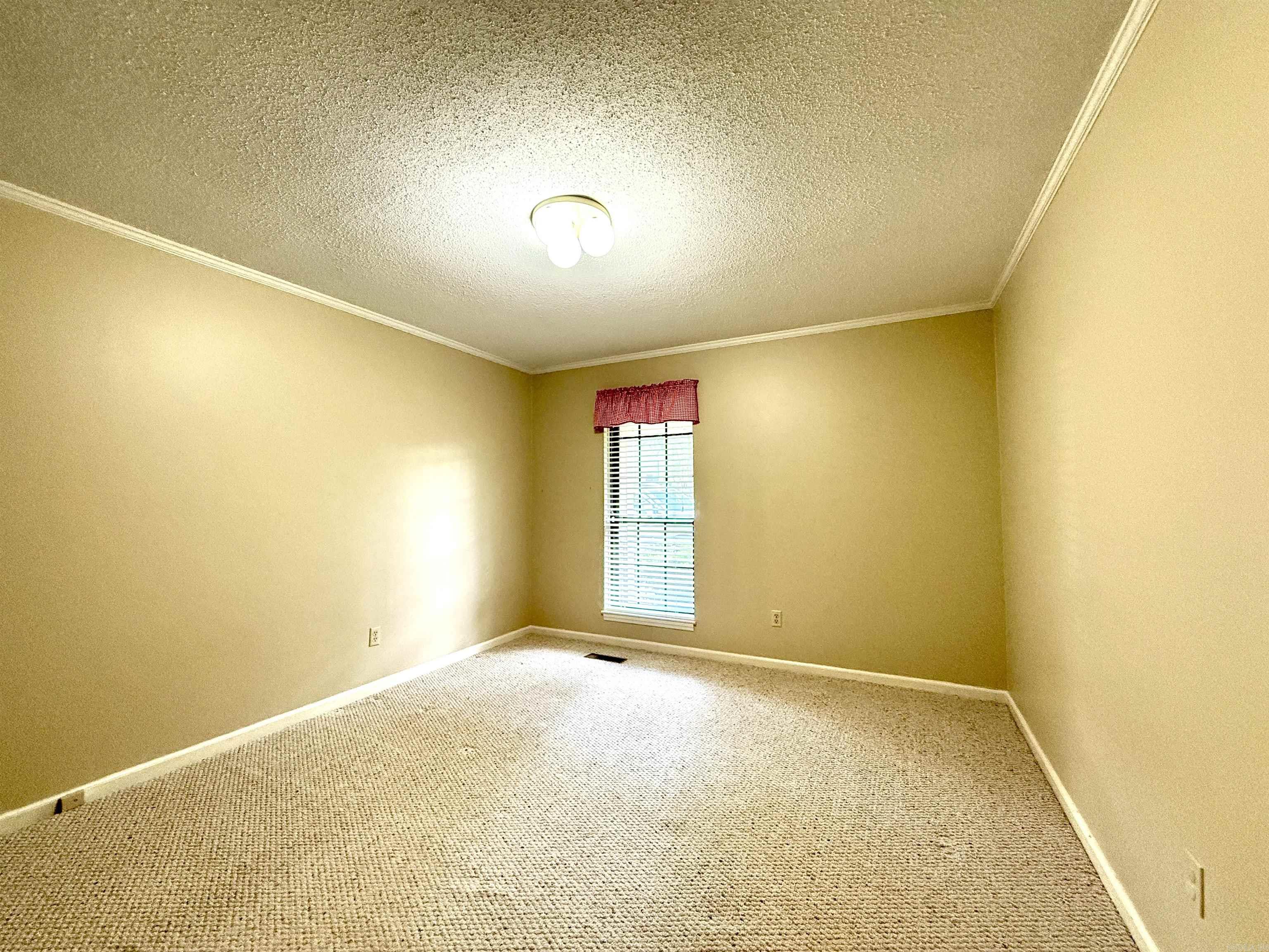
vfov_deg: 85.7
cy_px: 476
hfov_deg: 102.1
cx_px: 634
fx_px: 513
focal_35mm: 14
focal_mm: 2.22
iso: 500
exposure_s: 1/120
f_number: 2.2
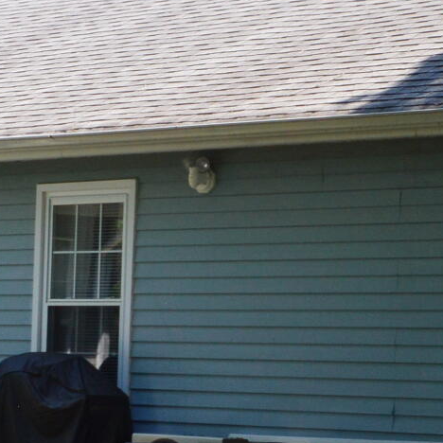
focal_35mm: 147
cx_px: 195
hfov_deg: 11.9
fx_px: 2128
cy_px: 384
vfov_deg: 11.8
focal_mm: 18
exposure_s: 1/125
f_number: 9
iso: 400
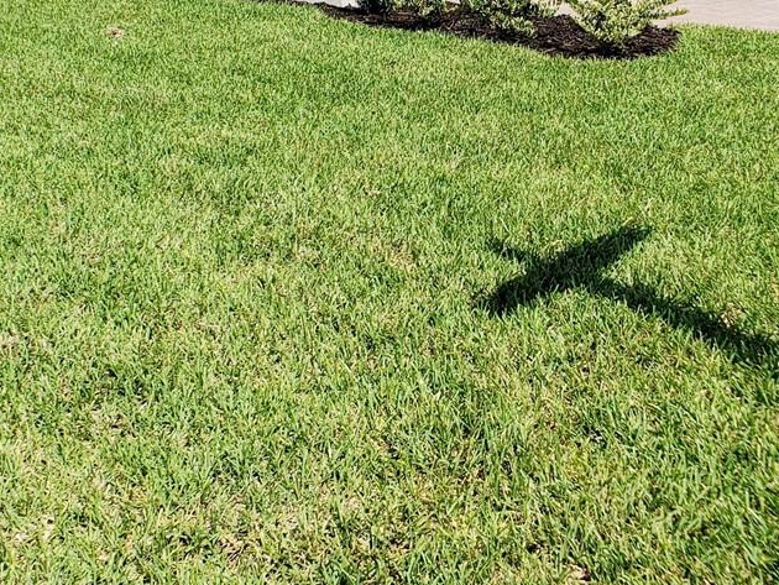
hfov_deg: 29.2
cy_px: -30
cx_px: 261
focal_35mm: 66
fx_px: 1486
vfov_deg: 21.3
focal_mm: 4.3
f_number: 2.4
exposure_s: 1/1714
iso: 50
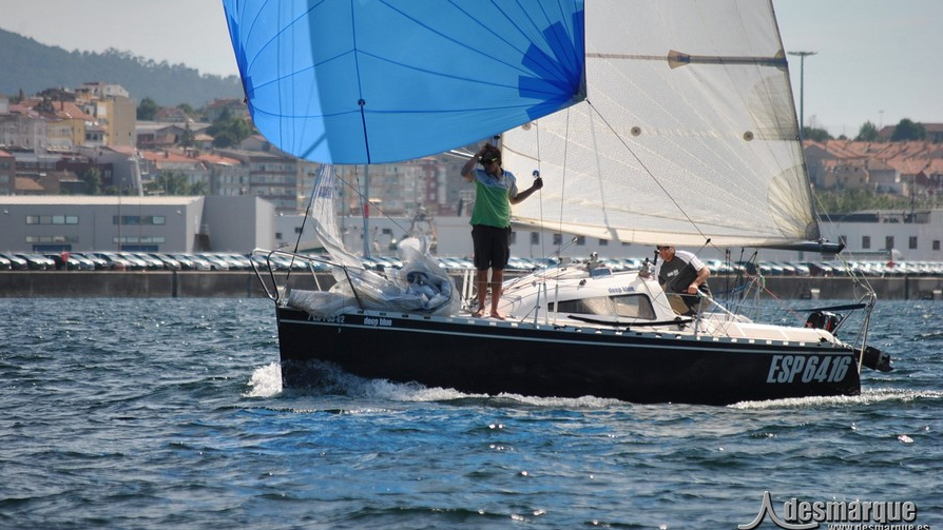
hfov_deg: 6.8
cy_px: 229
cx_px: 471
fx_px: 7902
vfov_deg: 3.8
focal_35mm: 316
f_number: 5.6
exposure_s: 1/1000
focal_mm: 200
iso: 200
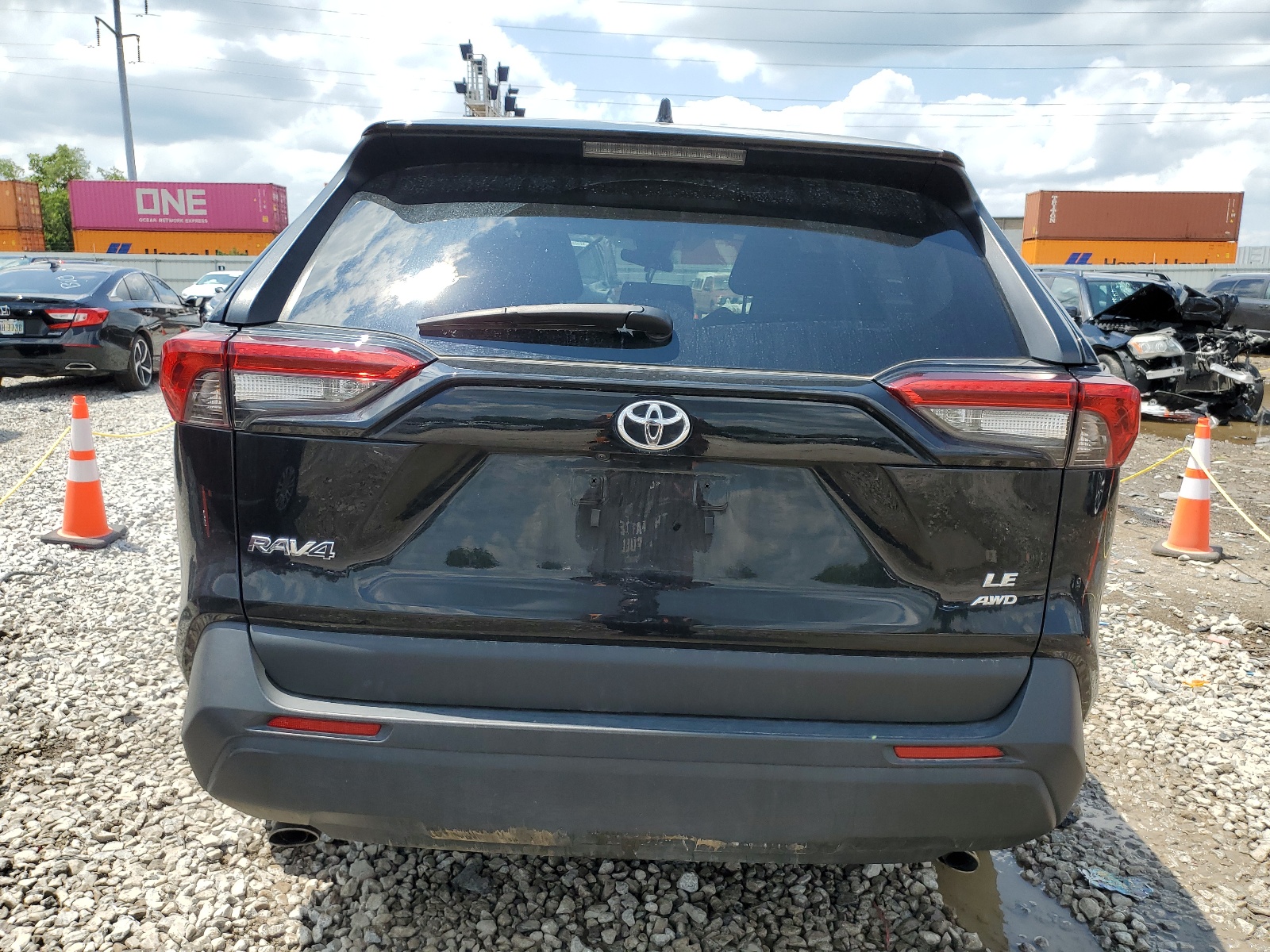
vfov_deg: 53.1
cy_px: 476
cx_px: 635
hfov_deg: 67.3
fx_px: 954
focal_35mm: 26
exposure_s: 1/2000
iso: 50
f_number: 1.5
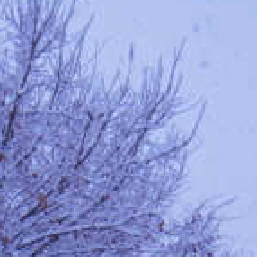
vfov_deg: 11.9
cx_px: 47
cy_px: 428
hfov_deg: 12.6
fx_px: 1159
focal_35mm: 138
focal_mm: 5
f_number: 2.7
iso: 100
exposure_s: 1/200
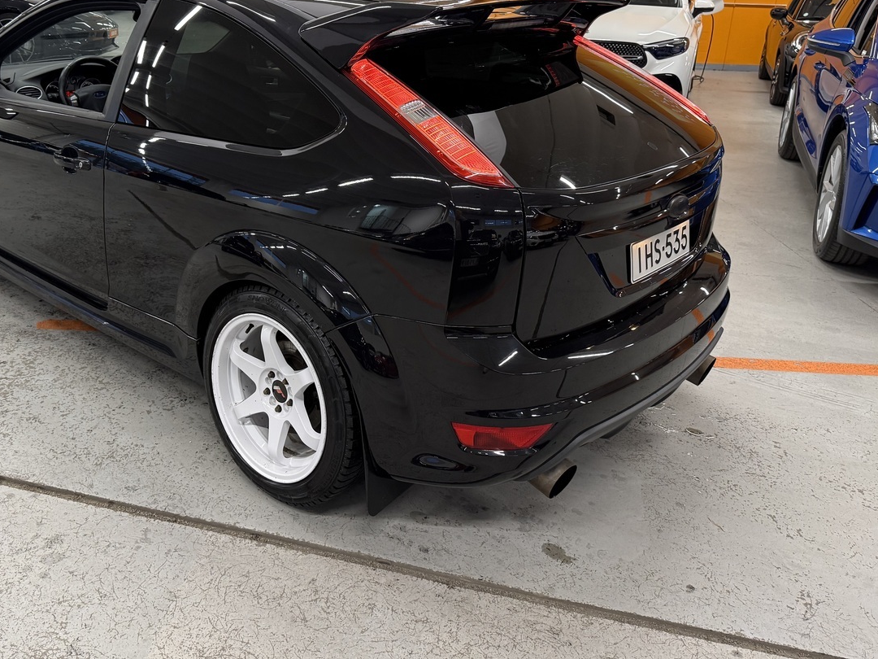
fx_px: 812
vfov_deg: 43.5
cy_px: 220
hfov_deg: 56.2
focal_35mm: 32
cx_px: 336
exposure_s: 1/99
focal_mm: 6.76
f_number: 1.78
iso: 200
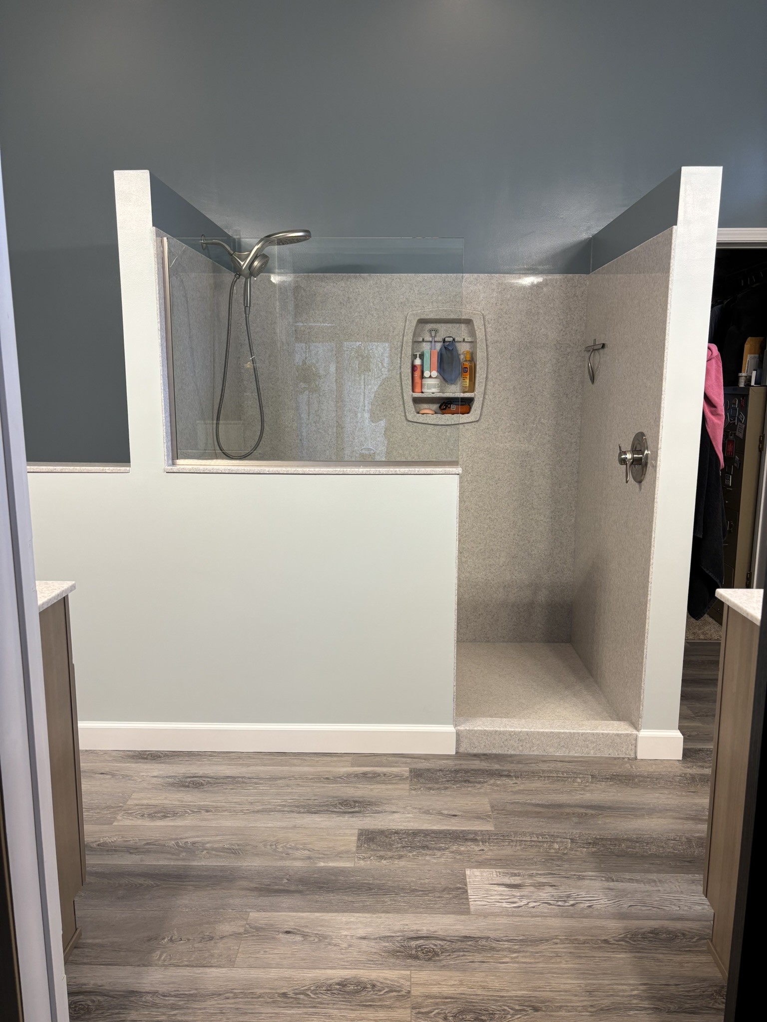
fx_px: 768
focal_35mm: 26
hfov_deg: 53.1
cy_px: 511
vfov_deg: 67.3
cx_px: 384
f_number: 1.6
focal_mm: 5.96
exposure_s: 1/60
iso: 80
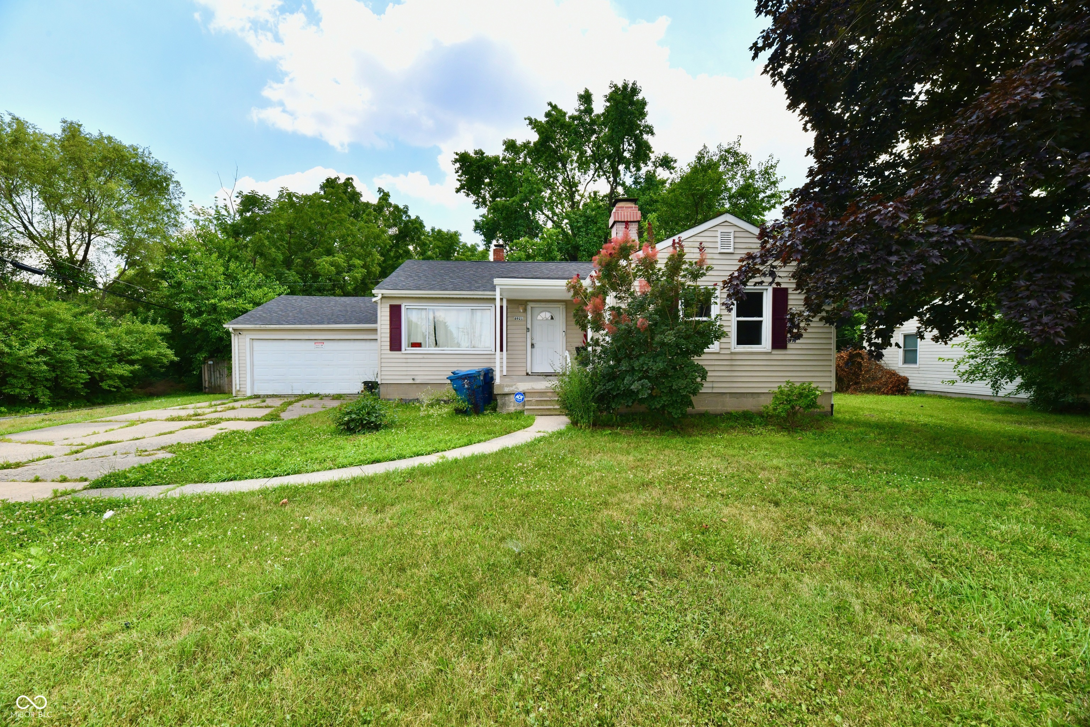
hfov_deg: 104.3
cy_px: 364
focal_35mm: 14
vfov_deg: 81.2
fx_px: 424
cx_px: 545
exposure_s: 1/500
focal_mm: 14
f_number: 11
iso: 800
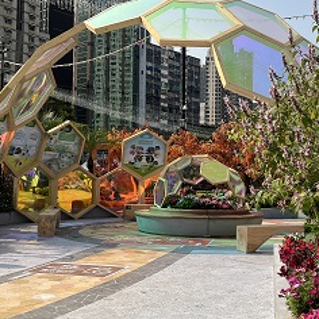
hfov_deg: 34.5
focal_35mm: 49
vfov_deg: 34.7
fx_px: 511
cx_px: 201
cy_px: 162
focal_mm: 5.7
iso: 50
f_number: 1.5
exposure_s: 1/4444
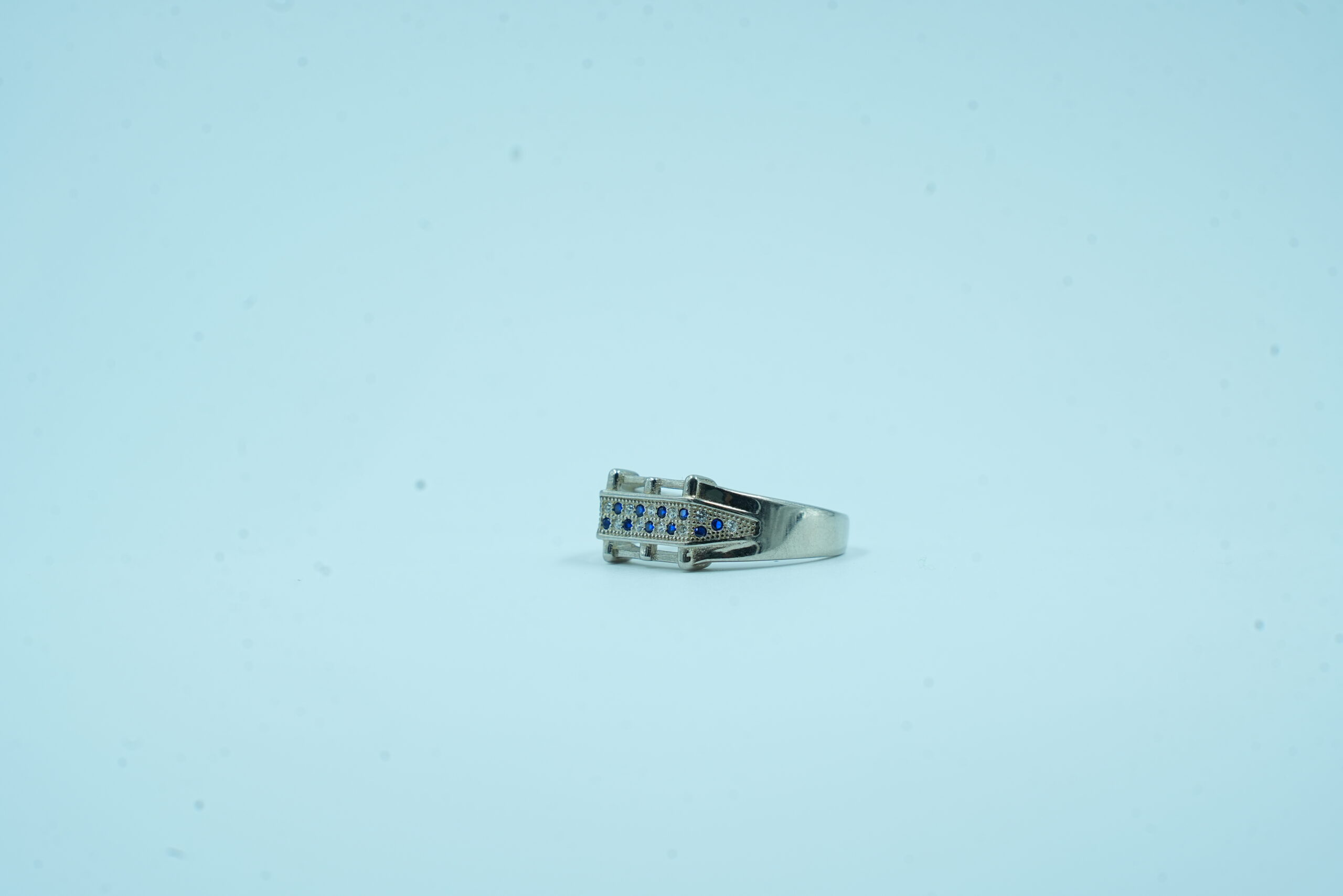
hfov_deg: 19.5
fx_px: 3917
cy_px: 448
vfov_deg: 13.0
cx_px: 672
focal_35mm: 105
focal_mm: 105
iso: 400
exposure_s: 1/125
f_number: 11
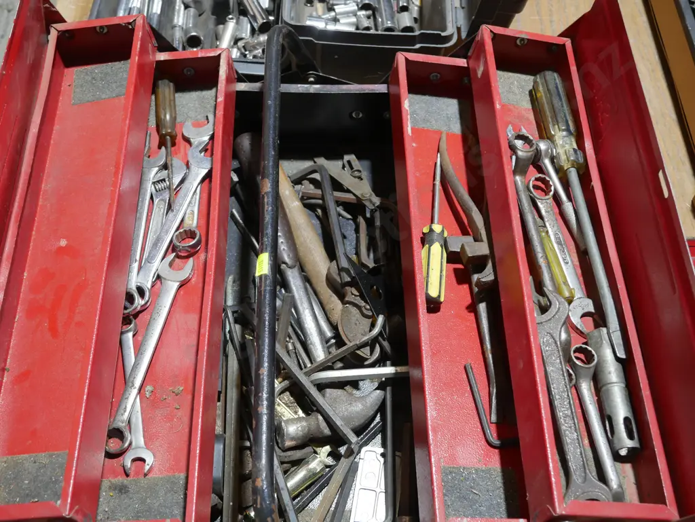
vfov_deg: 34.4
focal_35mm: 42
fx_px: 844
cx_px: 348
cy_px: 261
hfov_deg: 44.8
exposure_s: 1/60
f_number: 4.6
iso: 800
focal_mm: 21
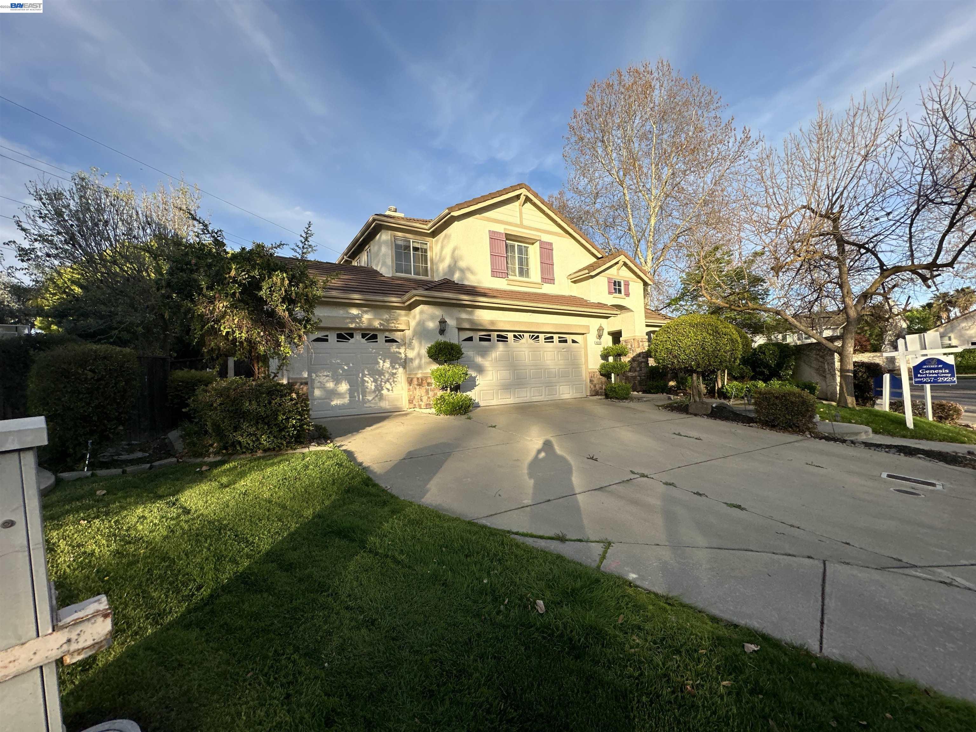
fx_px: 395
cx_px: 488
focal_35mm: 14
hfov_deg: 102.1
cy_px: 366
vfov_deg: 85.7
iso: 40
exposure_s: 1/1159
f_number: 2.2
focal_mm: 2.22
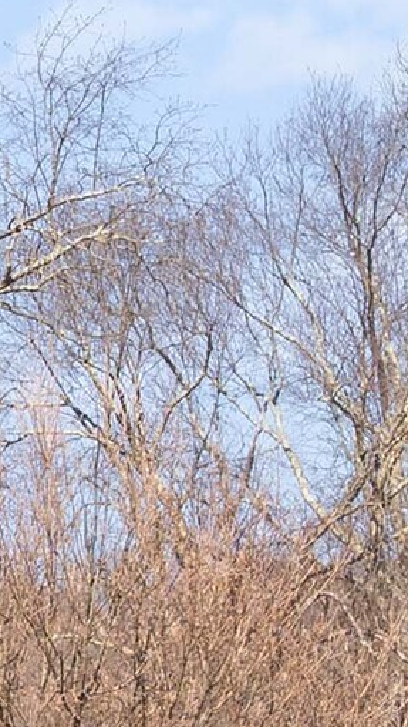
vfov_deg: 6.1
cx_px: -1281
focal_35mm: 355
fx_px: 6834
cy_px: 539
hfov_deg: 3.3
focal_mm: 56.3
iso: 640
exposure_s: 1/1000
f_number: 8
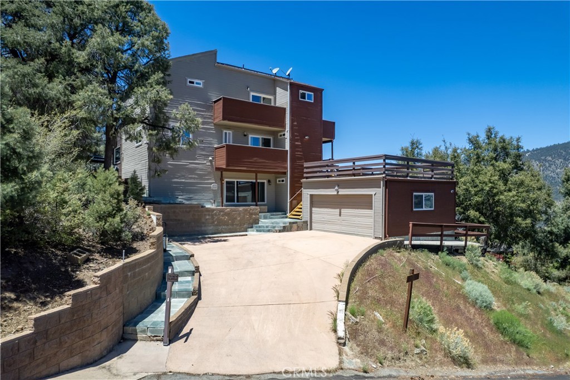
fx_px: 348
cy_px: 190
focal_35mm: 22
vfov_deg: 57.2
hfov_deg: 78.6
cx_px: 285
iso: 100
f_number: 2.8
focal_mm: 8.38
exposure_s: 1/3200
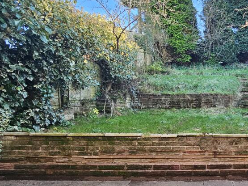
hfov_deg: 61.6
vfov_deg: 55.9
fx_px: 172
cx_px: 218
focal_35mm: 24
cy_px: 119
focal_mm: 2.2
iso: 160
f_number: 2.2
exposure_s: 1/190
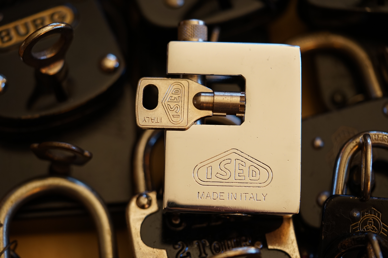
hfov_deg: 22.6
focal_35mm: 90
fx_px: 970
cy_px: 129
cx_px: 194
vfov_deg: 15.2
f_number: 2.8
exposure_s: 1/100
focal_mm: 90
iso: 1000
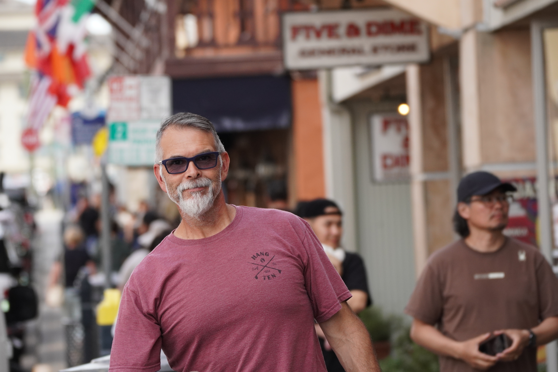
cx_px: 279
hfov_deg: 8.6
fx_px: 3720
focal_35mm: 240
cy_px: 186
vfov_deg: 5.7
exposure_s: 1/800
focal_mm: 160
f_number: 5.6
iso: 800
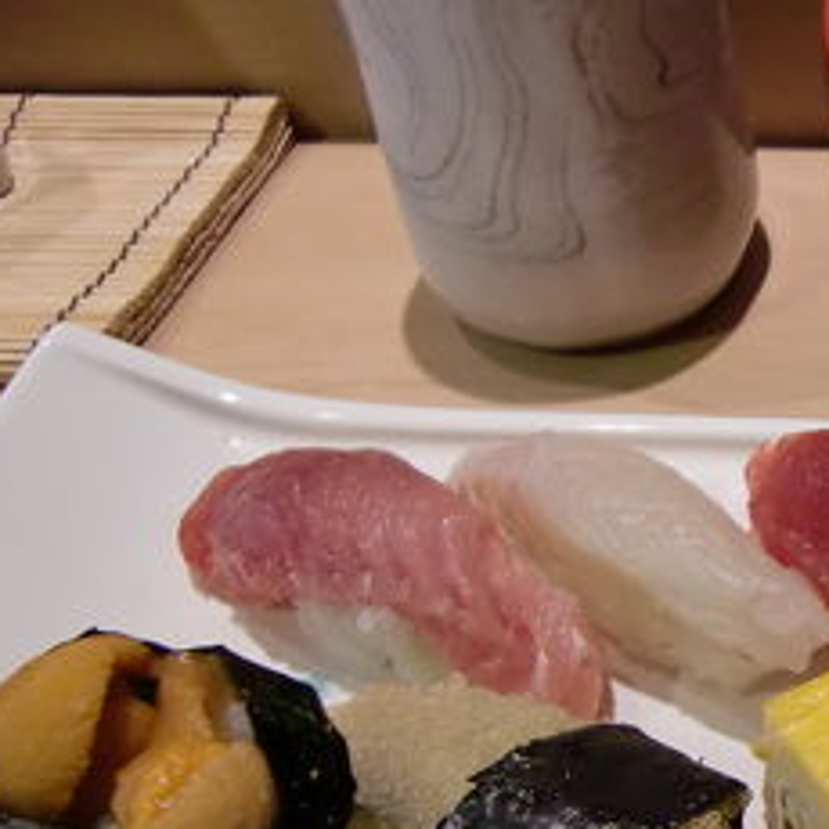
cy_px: 589
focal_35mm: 70
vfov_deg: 24.5
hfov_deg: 22.2
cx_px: 1067
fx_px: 1897
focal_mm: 4.9
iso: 200
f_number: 2.6
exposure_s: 1/60
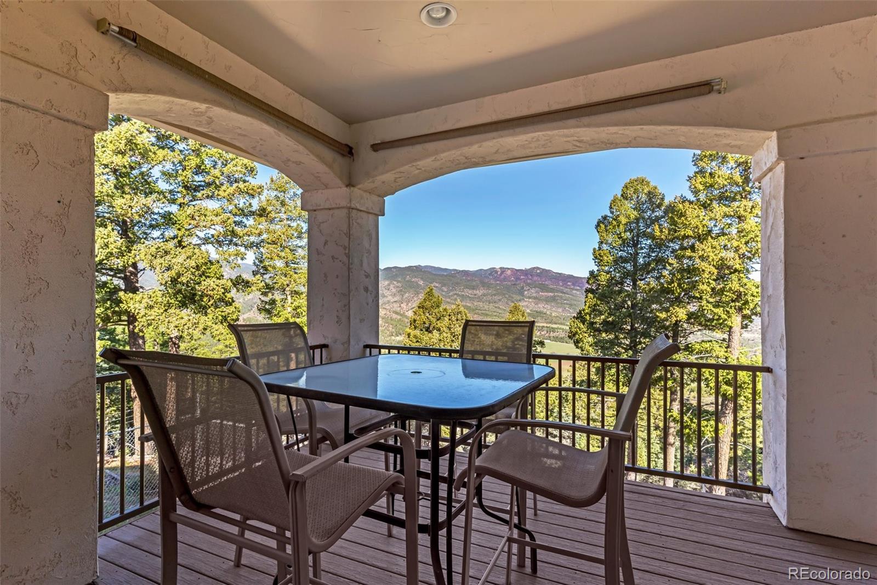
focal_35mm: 17
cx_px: 438
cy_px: 292
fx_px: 414
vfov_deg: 70.4
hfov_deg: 93.3
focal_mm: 17
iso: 200
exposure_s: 1/160
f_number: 8
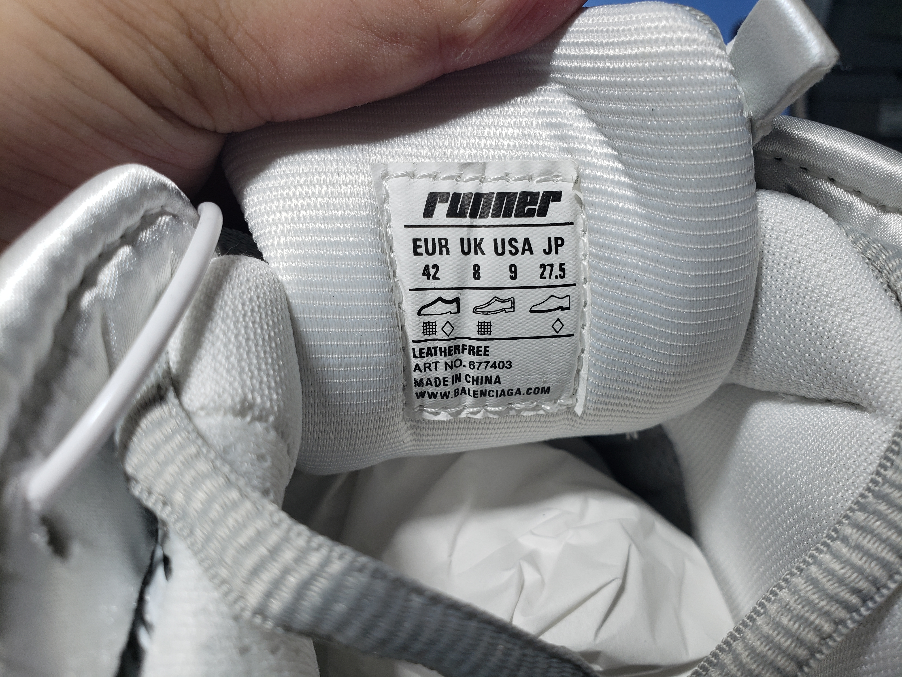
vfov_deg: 53.1
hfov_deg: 67.3
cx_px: 451
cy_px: 338
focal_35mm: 26
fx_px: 677
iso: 50
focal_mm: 4.3
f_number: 2.4
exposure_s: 1/155
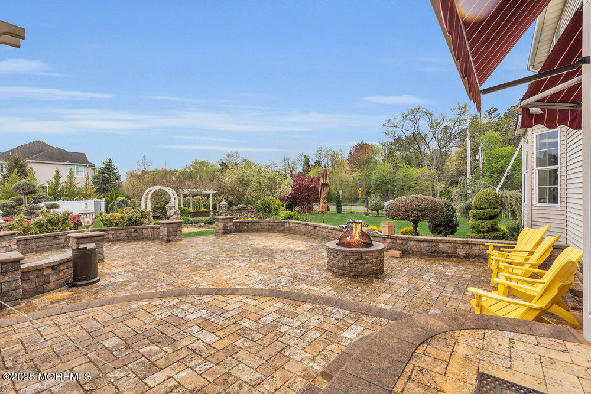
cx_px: 296
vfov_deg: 73.8
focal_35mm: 16
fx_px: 263
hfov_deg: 96.7
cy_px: 197
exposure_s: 1/160
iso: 100
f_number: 8
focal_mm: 16
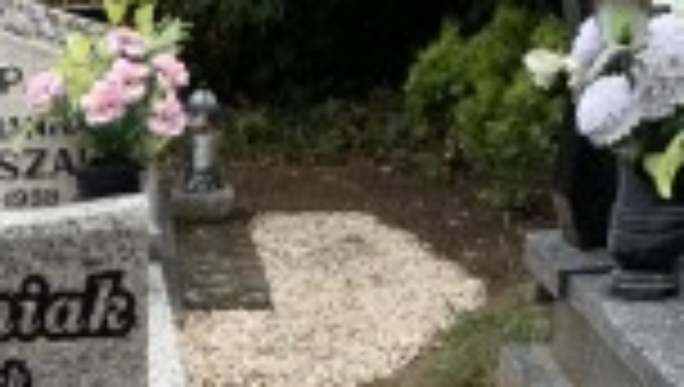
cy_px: 999
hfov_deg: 17.2
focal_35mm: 119
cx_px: -135
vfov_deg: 9.0
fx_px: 2161
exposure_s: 1/531
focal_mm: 4.25
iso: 25
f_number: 1.8
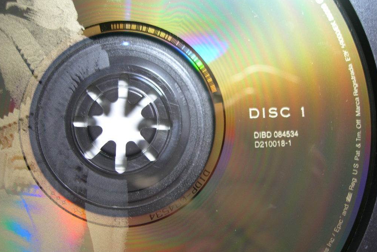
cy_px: 129
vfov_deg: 33.4
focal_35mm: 40
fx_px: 419
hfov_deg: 48.5
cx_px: 189
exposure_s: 1/8
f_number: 2.8
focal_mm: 7.8
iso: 50
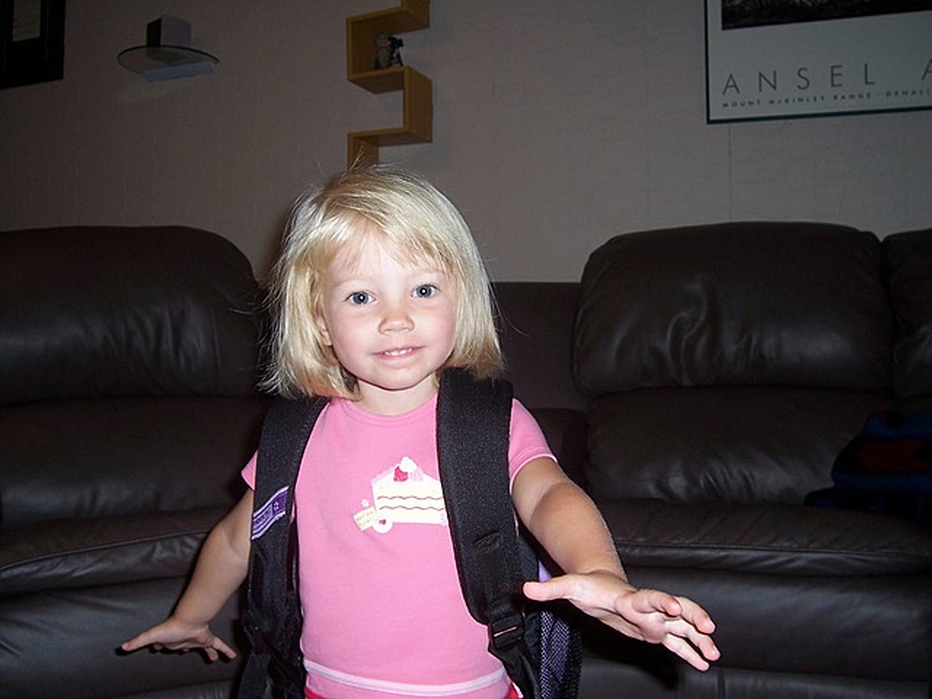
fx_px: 915
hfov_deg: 54.0
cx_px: 466
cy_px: 350
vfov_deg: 41.8
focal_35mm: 34
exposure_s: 1/60
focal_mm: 5.6
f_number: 2.7
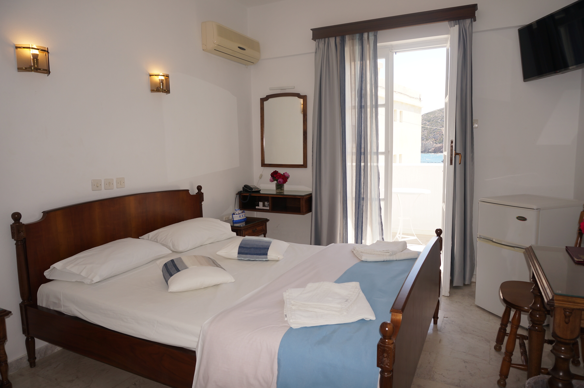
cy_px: 194
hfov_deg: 73.8
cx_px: 292
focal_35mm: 24
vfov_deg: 53.0
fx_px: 389
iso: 100
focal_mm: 16
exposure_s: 1/160
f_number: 5.6
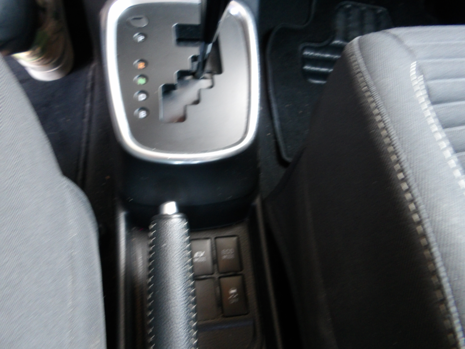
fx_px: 322
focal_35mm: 24
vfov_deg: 56.8
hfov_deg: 71.6
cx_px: 232
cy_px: 174
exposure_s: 1/15
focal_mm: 4.3
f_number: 4.1
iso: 282
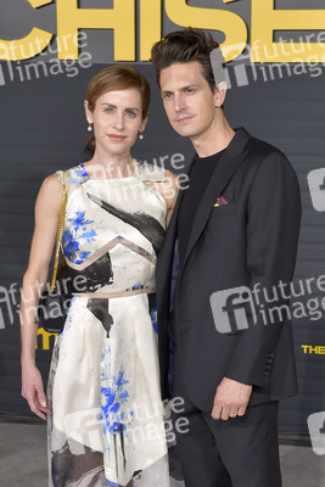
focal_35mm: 52
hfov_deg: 26.0
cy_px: 244
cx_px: 162
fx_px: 704
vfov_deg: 38.2
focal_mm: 52
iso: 320
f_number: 6.3
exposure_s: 1/250
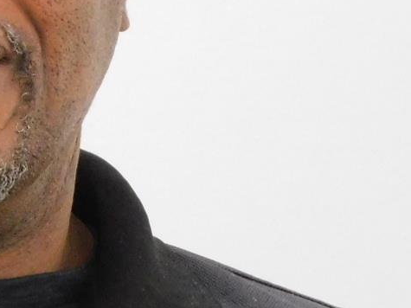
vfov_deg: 3.3
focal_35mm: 455
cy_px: 53
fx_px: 5401
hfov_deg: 4.3
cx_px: -120
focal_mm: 24.2
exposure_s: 1/8
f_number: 5
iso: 800
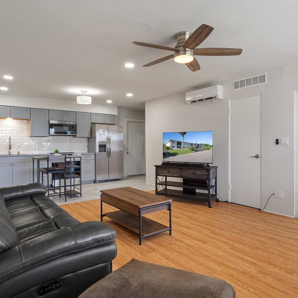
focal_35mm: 22
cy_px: 149
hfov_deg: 69.6
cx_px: 152
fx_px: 214
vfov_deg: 69.6
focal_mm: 17
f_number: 8
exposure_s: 1.3
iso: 320
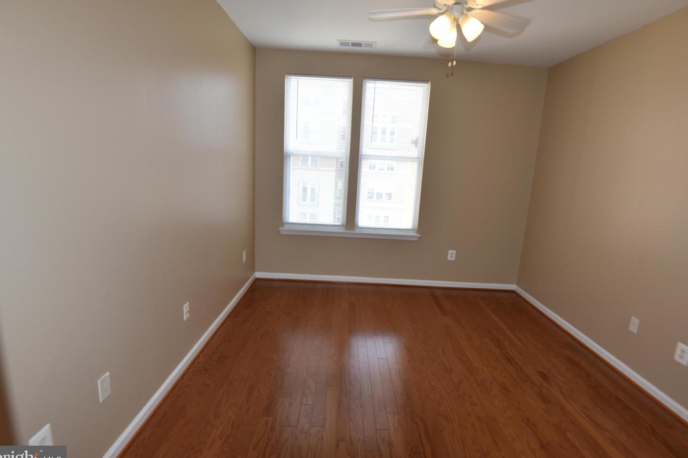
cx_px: 353
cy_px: 228
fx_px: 325
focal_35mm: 17
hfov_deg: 93.3
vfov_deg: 70.4
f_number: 5.6
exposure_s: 1/125
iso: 640
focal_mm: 16
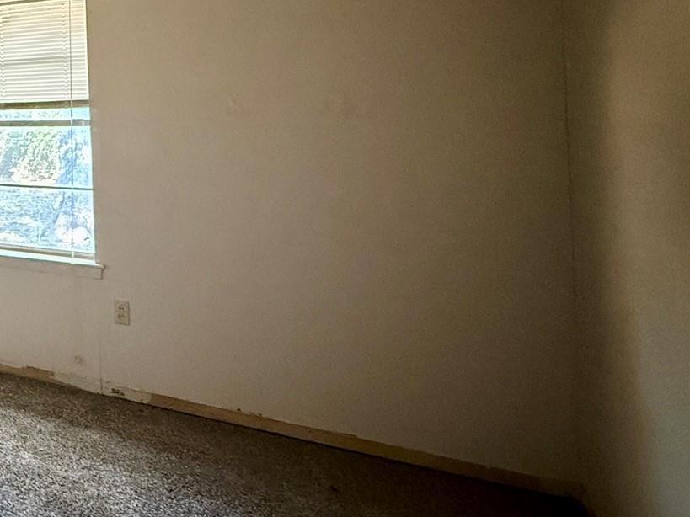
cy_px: 106
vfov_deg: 39.2
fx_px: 698
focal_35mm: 35
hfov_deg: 38.8
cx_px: -135
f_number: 2.2
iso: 1000
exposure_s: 1/60
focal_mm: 2.22
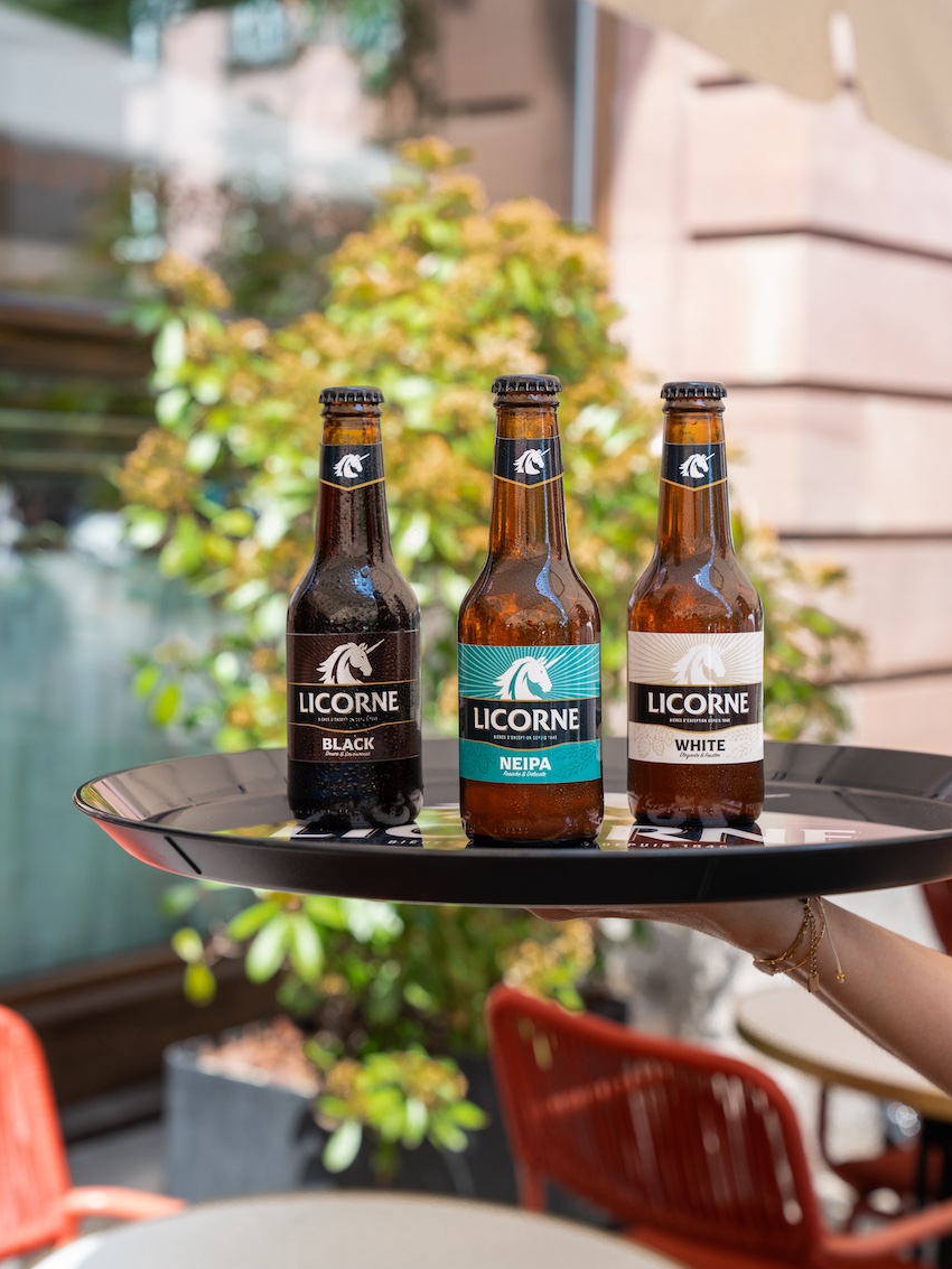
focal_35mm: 63
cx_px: 477
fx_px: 2310
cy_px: 563
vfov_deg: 30.7
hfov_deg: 23.3
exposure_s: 1/320
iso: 640
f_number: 5.6
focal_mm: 58
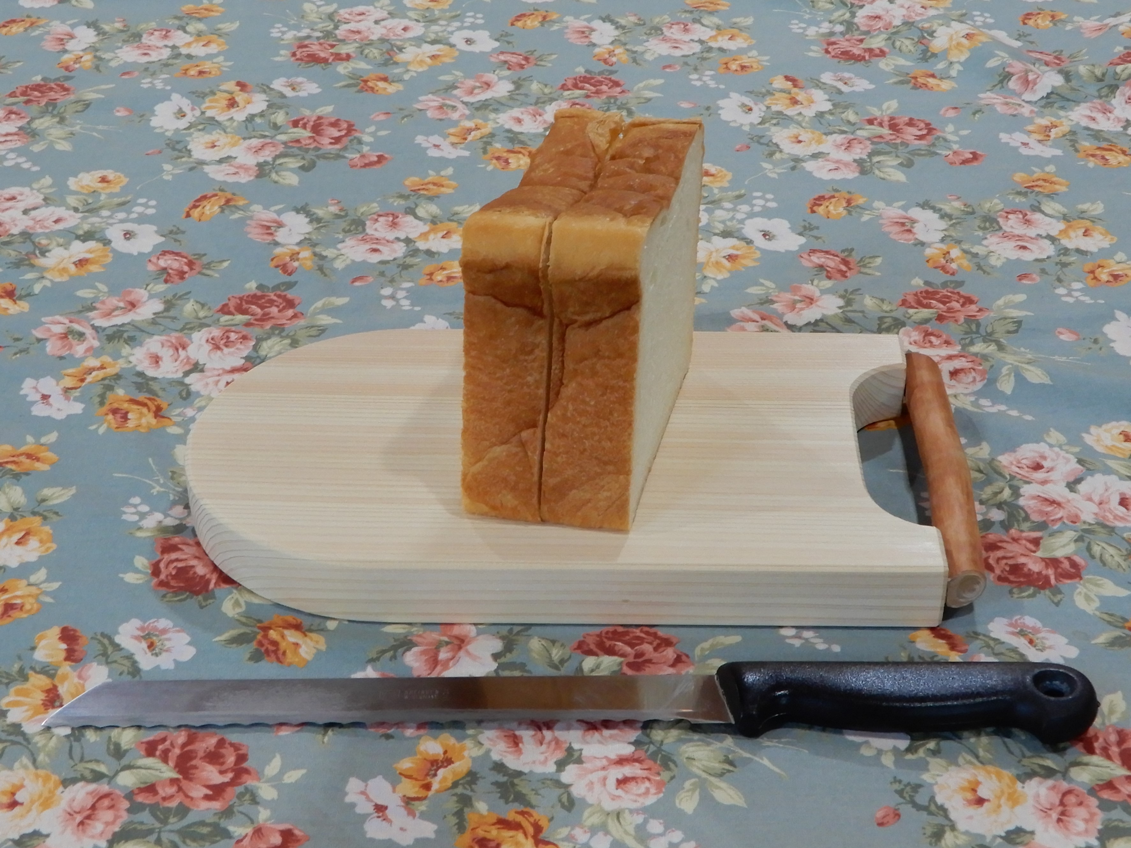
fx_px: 1372
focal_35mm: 42
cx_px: 566
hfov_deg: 44.8
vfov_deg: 34.3
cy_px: 424
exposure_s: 1/30
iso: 280
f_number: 4
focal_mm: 7.5
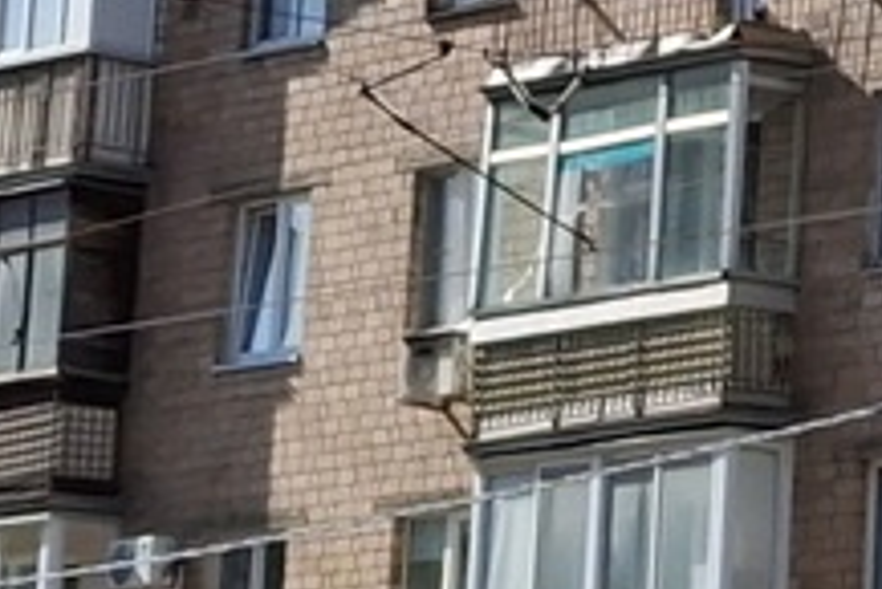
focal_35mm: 163
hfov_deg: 11.7
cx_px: 1581
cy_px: -418
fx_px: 3996
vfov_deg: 8.2
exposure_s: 1/2500
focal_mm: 4.69
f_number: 1.8
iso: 32
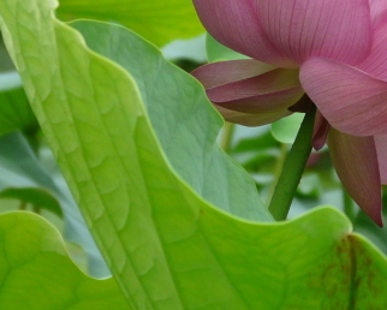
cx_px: 325
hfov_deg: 4.0
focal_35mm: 487
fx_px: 5581
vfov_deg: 3.2
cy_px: 76
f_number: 4
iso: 100
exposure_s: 1/160
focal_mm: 25.9
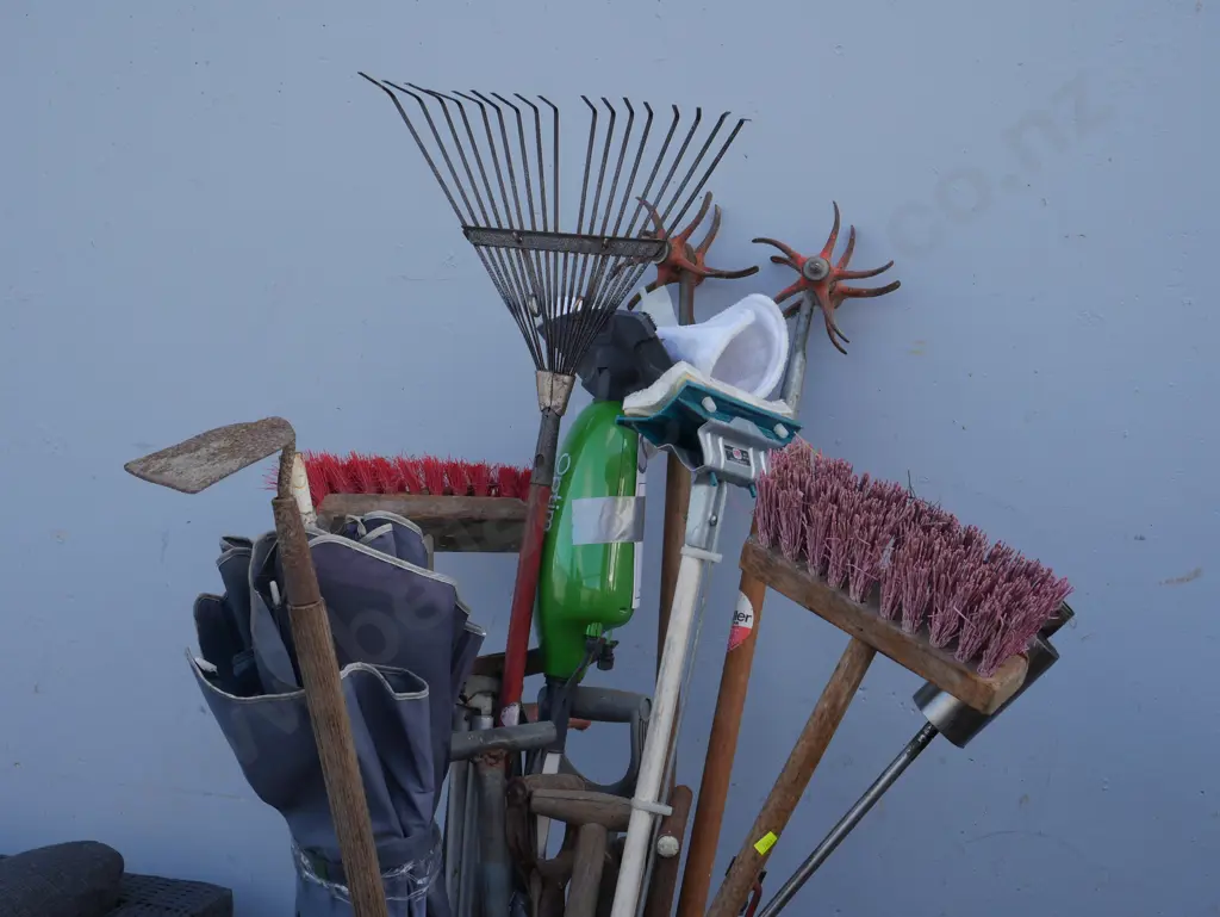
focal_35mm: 50
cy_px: 458
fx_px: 1763
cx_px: 610
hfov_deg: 38.2
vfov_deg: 29.1
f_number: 7.1
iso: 200
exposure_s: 1/100
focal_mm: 25
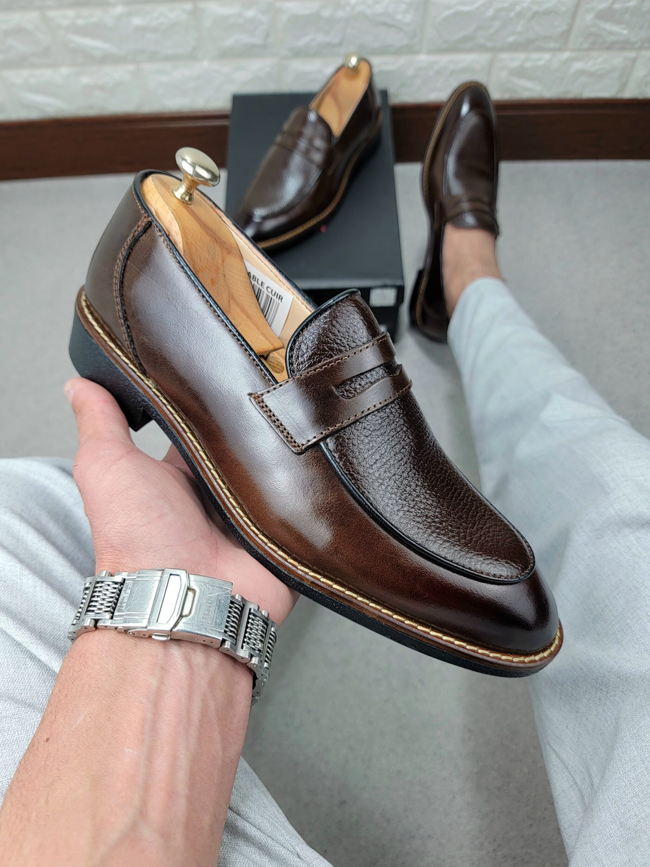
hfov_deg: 54.9
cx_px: 333
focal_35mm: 25
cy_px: 451
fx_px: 626
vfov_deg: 69.4
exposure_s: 1/125
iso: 16
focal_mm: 6.7
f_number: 1.8
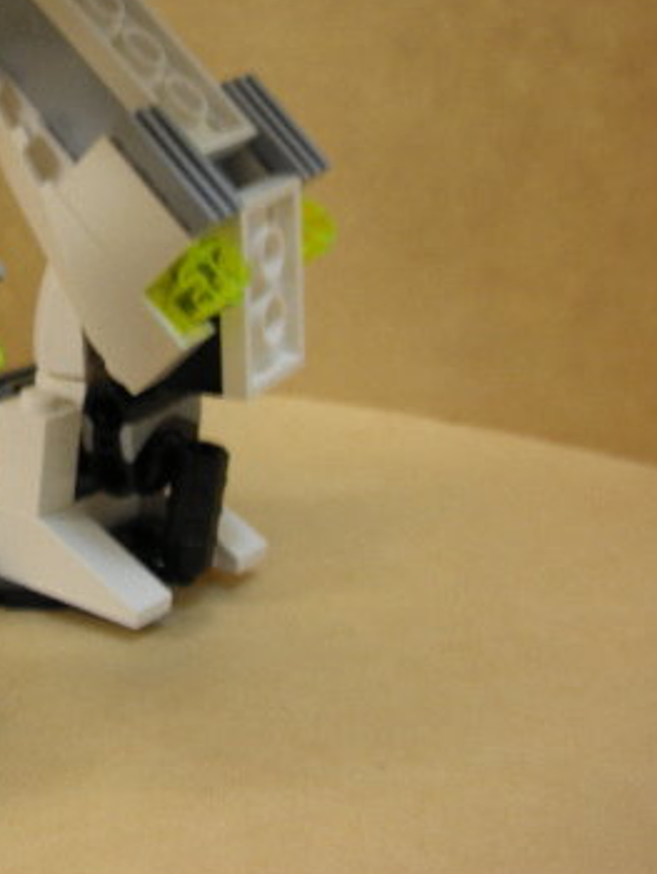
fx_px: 1618
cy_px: 307
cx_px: -95
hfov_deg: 21.6
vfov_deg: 30.1
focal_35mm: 64
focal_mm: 5.8
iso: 106
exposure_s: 1/3.9
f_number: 3
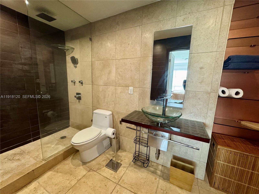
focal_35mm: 14
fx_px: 105
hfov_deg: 102.1
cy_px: 97
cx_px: 130
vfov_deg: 85.7
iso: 500
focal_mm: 2.22
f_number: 2.2
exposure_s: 1/60
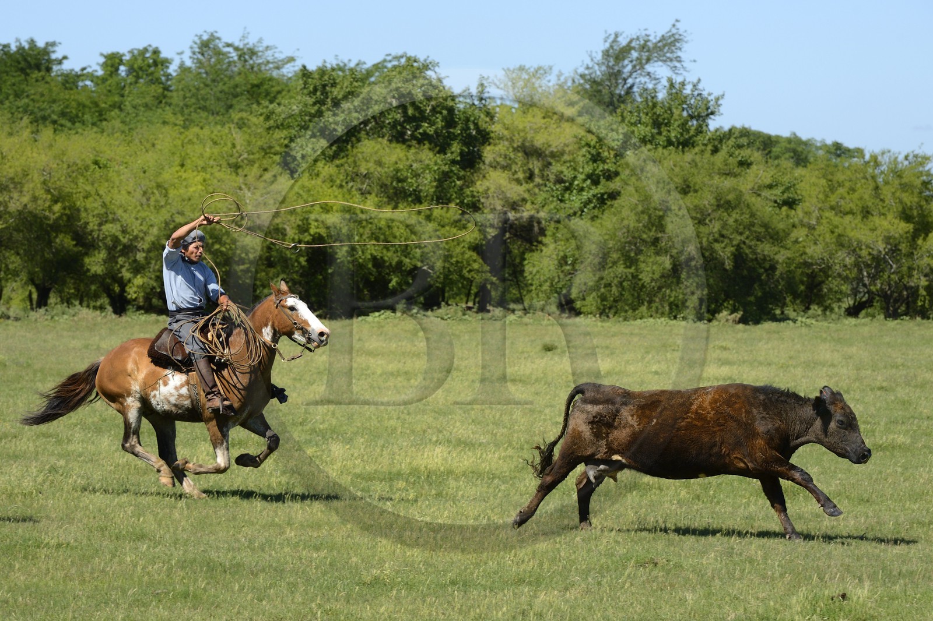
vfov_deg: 8.9
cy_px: 310
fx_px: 4016
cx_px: 466
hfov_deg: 13.3
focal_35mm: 155
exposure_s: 1/800
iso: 400
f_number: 9
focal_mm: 155
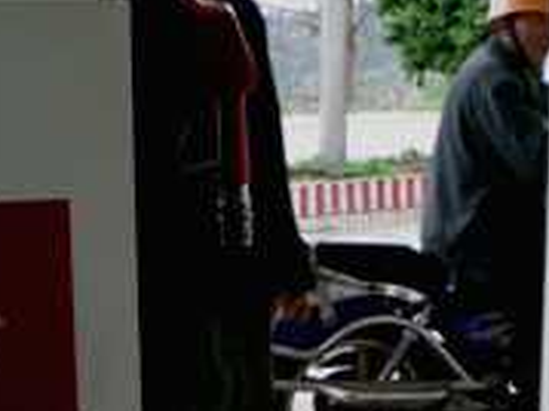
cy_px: 350
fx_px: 1347
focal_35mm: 85
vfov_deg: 17.2
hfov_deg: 22.9
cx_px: 368
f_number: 3.1
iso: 400
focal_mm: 6.3
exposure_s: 1/65.5
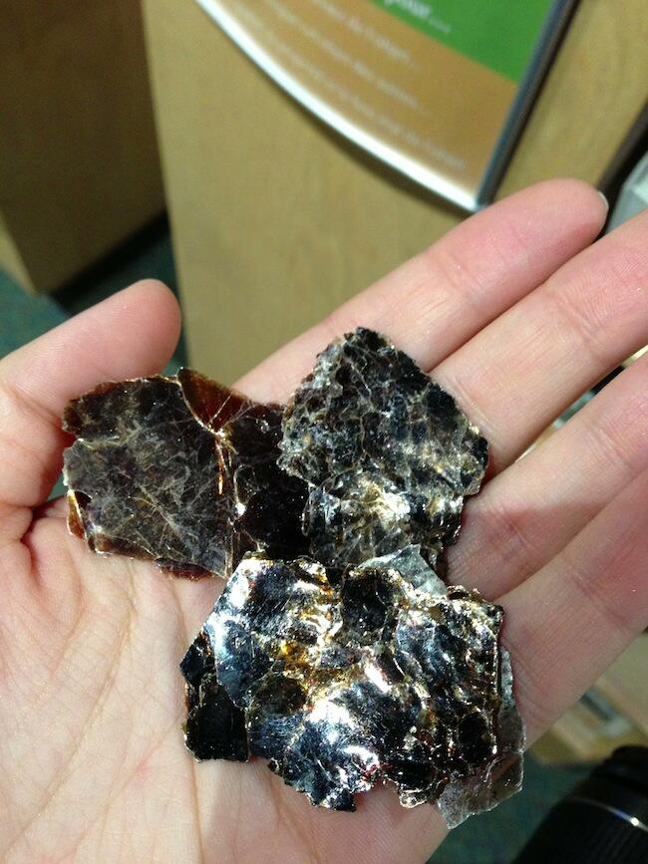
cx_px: 324
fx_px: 824
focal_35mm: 33
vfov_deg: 55.4
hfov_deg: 42.9
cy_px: 432
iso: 200
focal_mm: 4.13
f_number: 2.4
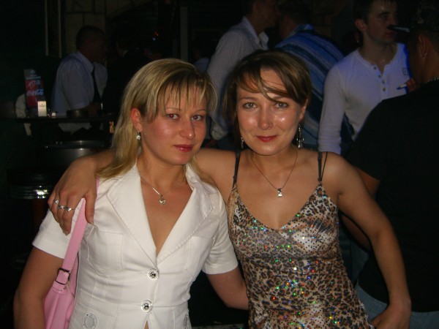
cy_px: 164
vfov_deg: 37.7
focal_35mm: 38
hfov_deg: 49.0
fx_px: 482
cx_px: 220
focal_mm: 7.9
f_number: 2.8
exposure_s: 1/60
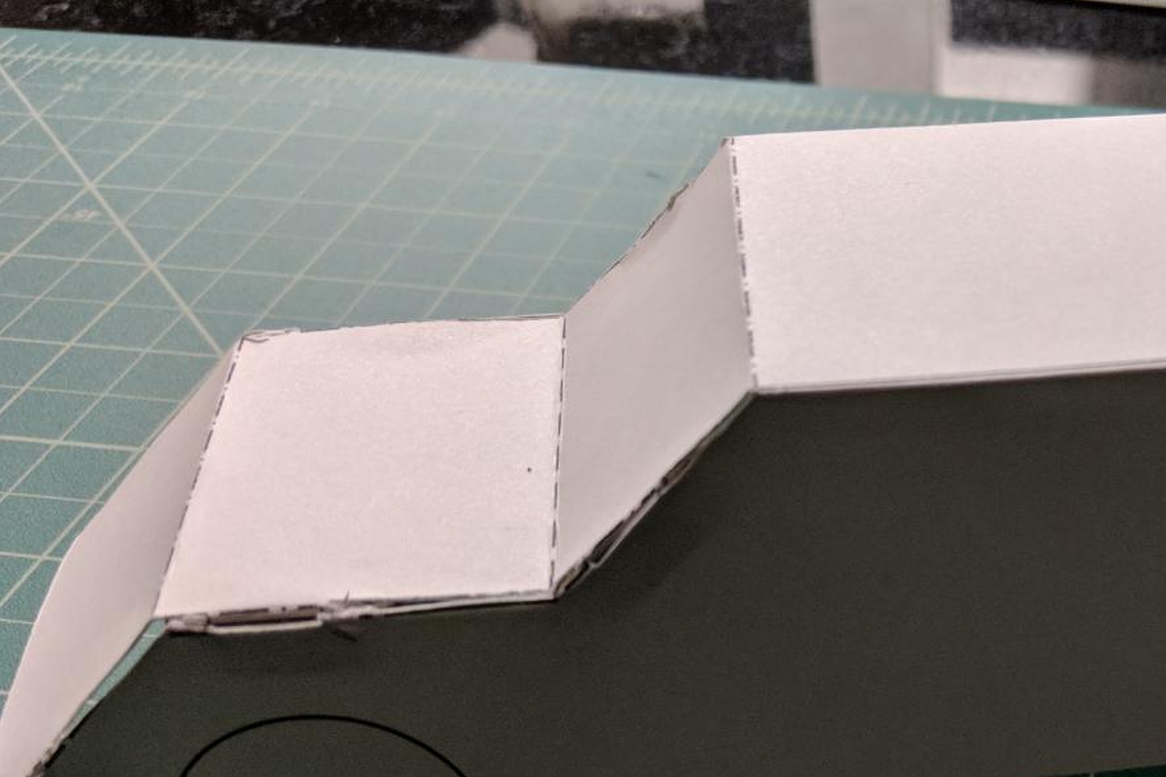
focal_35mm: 51
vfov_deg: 25.6
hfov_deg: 37.0
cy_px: 707
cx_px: 994
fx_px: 1651
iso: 385
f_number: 1.8
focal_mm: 4.44
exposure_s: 1/60
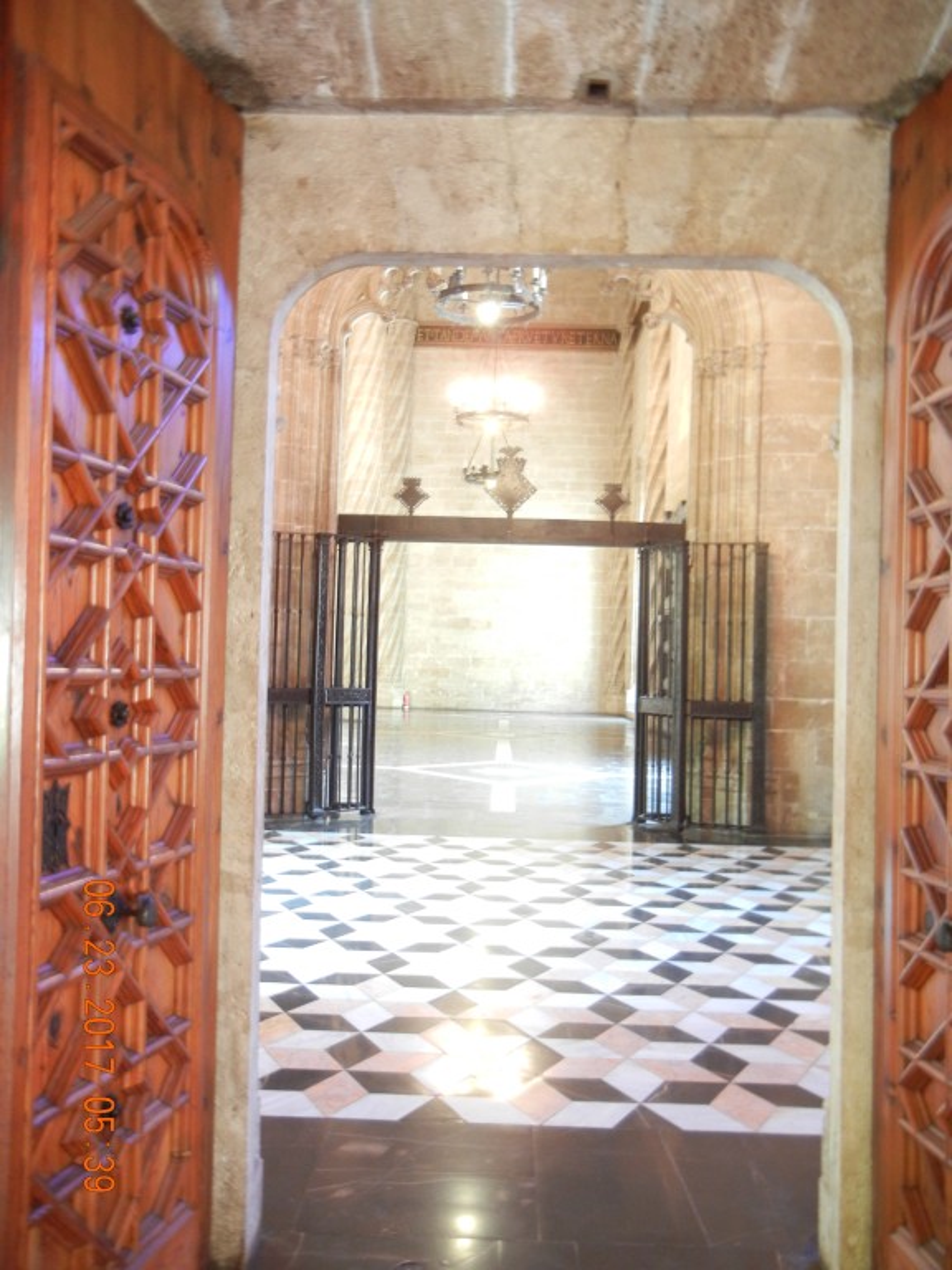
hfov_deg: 46.8
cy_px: 635
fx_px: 1100
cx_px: 476
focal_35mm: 30
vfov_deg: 60.0
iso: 400
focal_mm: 5.4
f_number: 3.5
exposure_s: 1/3.7
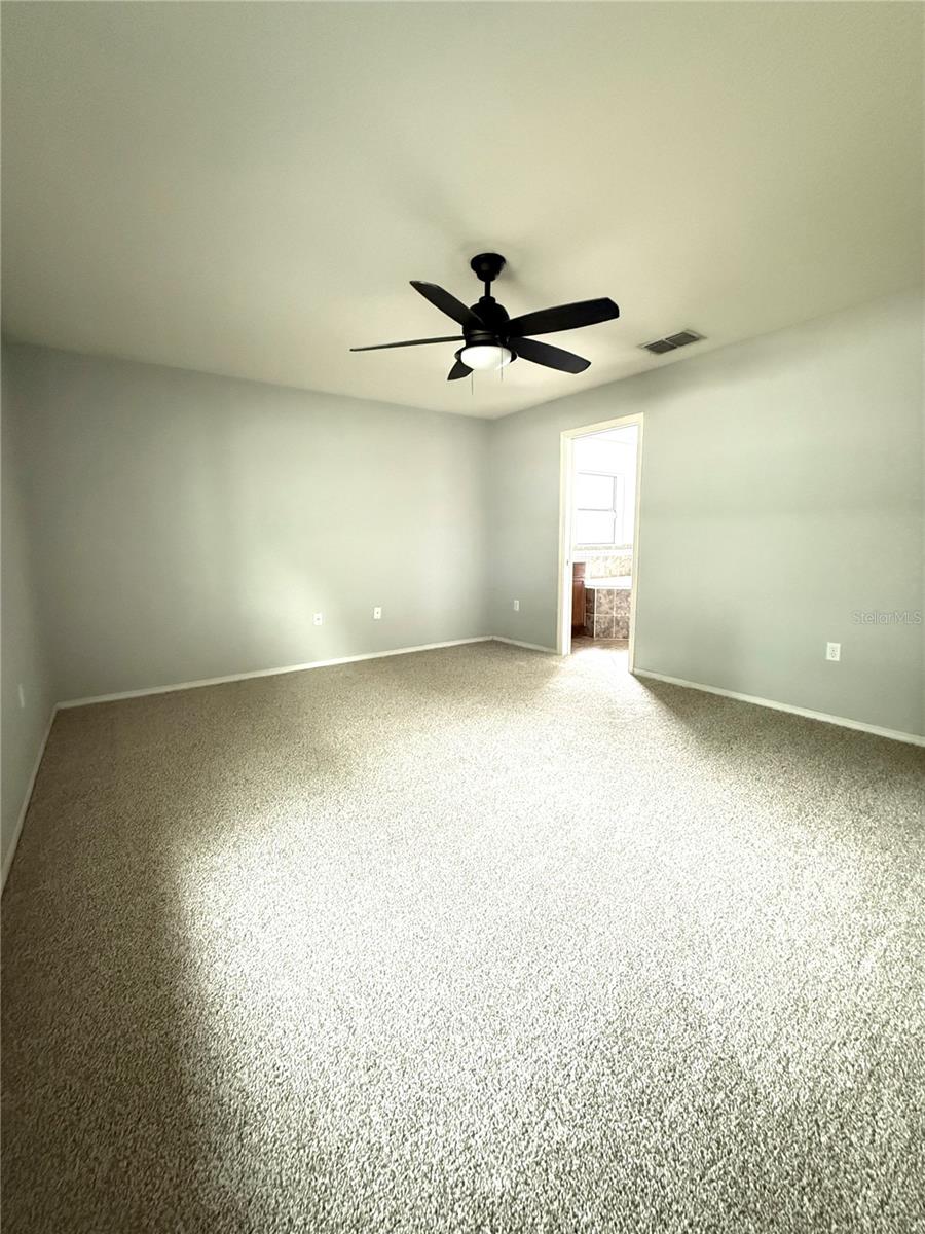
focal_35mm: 14
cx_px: 462
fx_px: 499
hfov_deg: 85.7
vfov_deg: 102.1
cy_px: 617
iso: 1600
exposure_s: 1/30
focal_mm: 2.22
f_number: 2.2
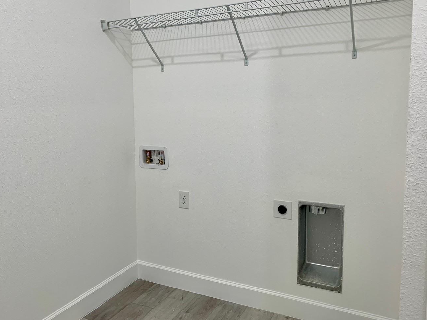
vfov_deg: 44.0
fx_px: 395
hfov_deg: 56.7
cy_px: 137
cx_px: 191
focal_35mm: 32
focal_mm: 4.25
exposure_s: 1/120
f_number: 1.8
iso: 80
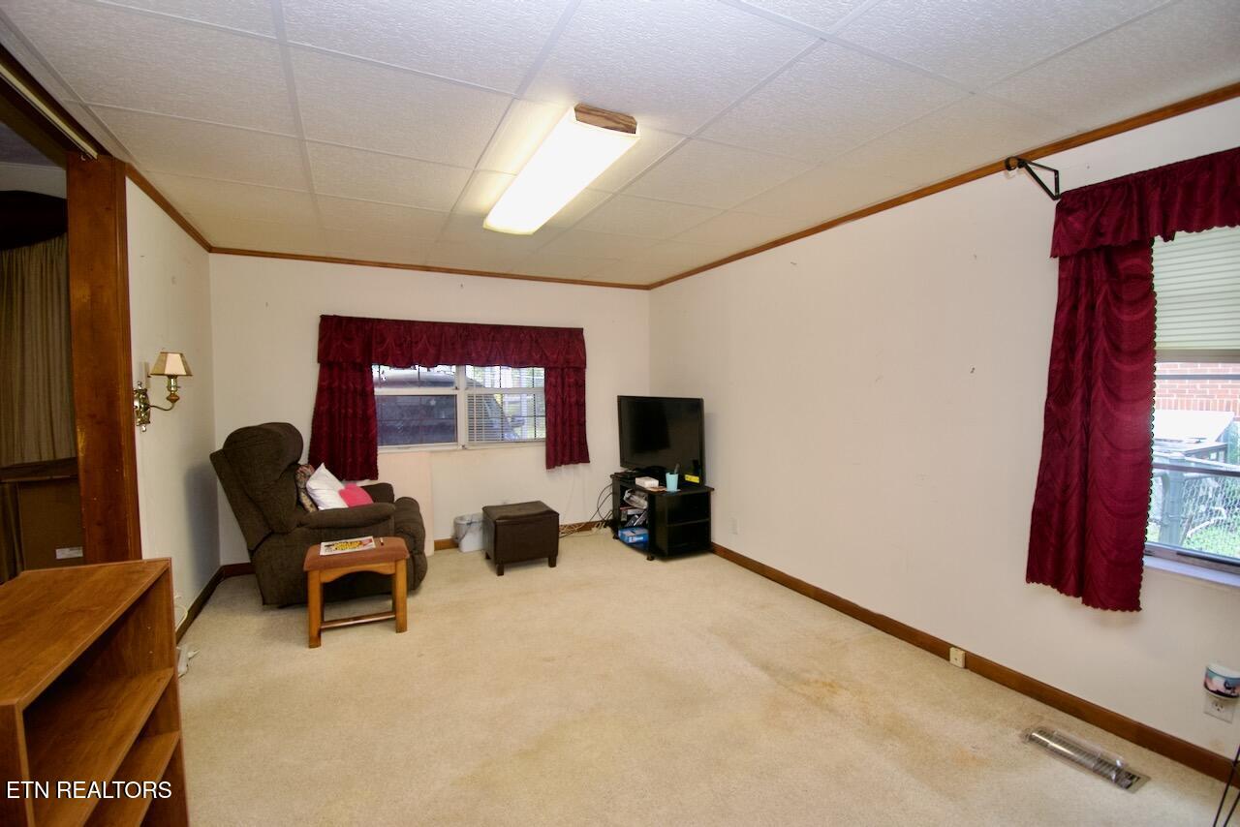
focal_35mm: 15
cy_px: 414
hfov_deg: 100.4
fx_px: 517
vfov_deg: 77.4
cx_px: 620
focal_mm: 10
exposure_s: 1/100
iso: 800
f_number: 5
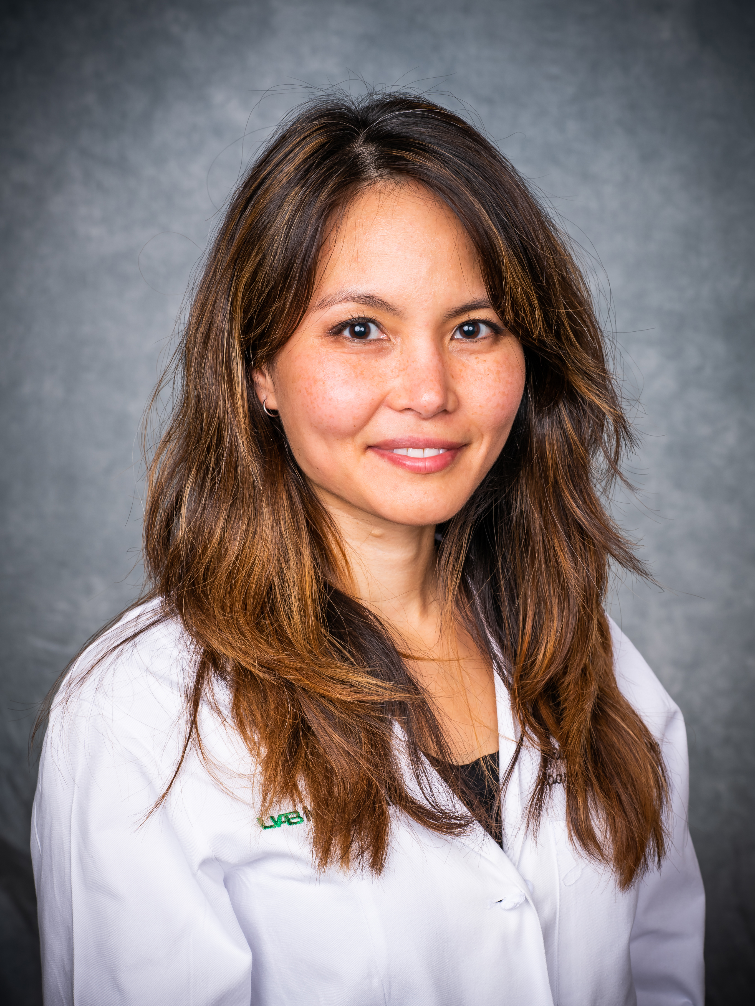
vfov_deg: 21.1
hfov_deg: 15.9
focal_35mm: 93
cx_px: 379
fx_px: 2705
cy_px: 503
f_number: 10
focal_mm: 85
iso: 100
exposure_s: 1/125
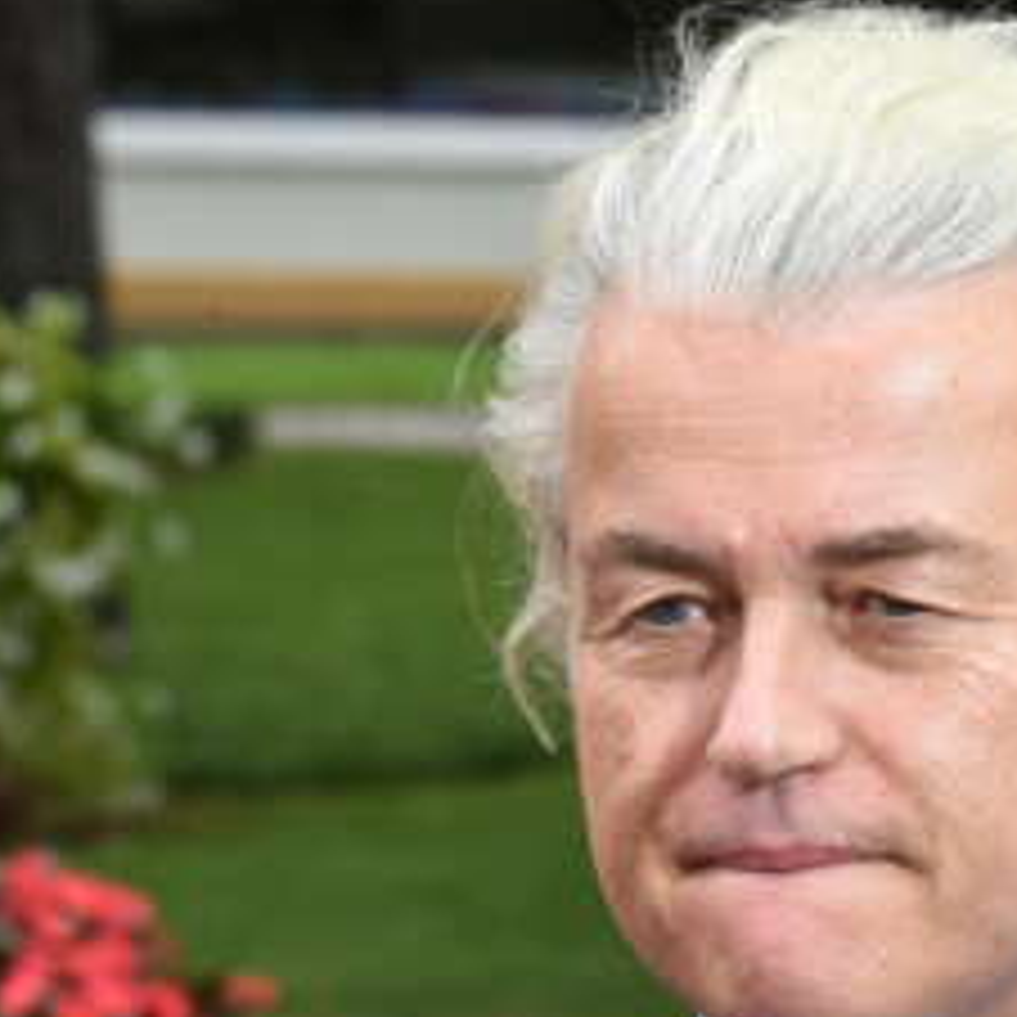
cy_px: 688
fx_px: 14625
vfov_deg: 4.0
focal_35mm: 440
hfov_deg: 4.0
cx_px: 832
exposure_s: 1/320
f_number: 14
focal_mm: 195
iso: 1600
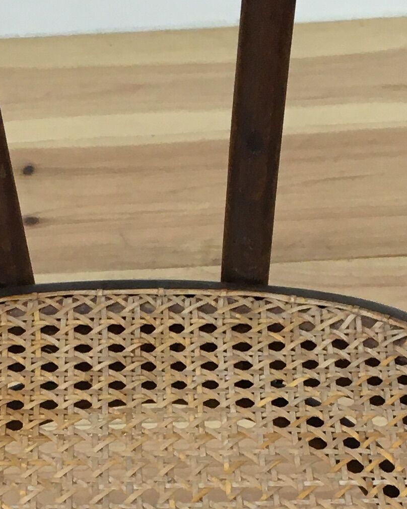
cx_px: 81
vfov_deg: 16.5
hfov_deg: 13.6
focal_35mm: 113
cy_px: 544
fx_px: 1701
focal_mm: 4.15
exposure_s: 1/33
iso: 32
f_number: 2.2
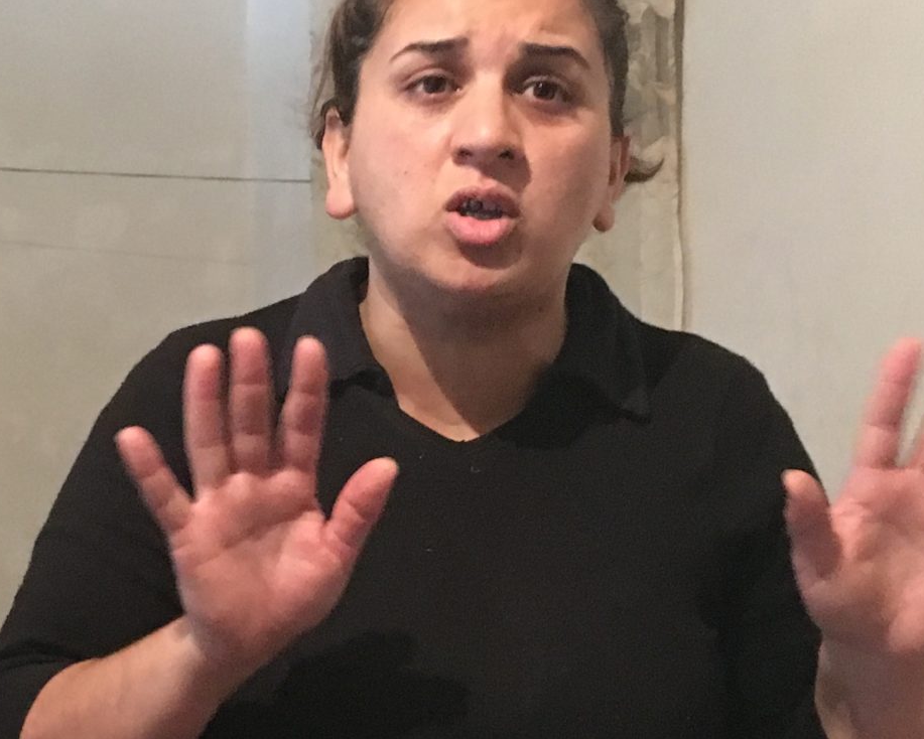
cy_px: 531
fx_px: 2161
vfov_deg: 19.3
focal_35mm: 79
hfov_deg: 23.8
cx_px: 195
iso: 320
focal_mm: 4.15
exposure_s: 1/15
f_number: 2.2
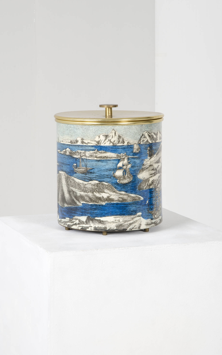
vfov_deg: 20.0
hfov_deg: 12.6
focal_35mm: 104
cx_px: 107
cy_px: 178
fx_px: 1007
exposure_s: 1/200
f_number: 20
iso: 100
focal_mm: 68
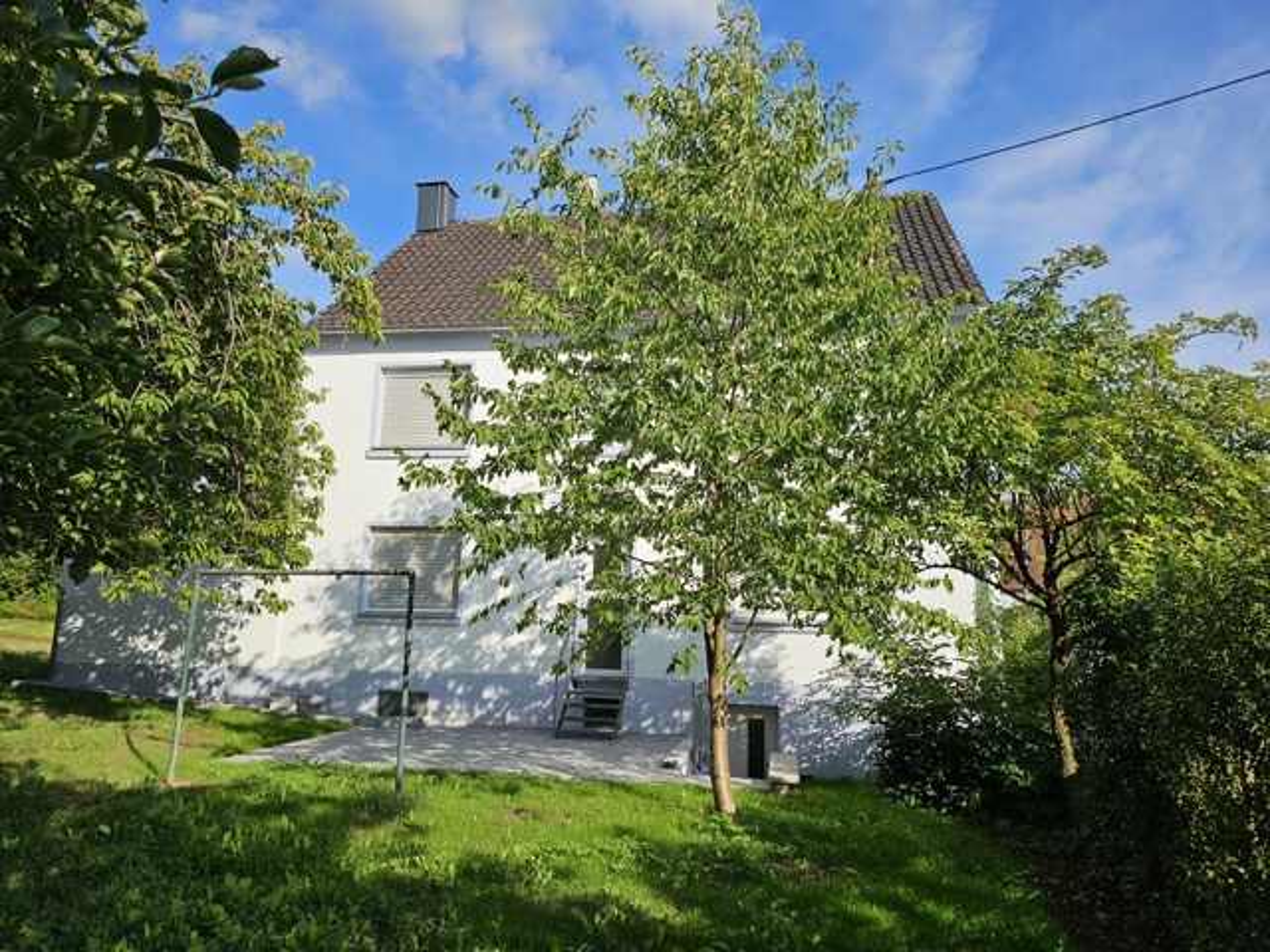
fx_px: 844
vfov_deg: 58.9
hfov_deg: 73.9
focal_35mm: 23
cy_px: 476
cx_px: 635
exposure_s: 1/947
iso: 10
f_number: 1.7
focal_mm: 6.3
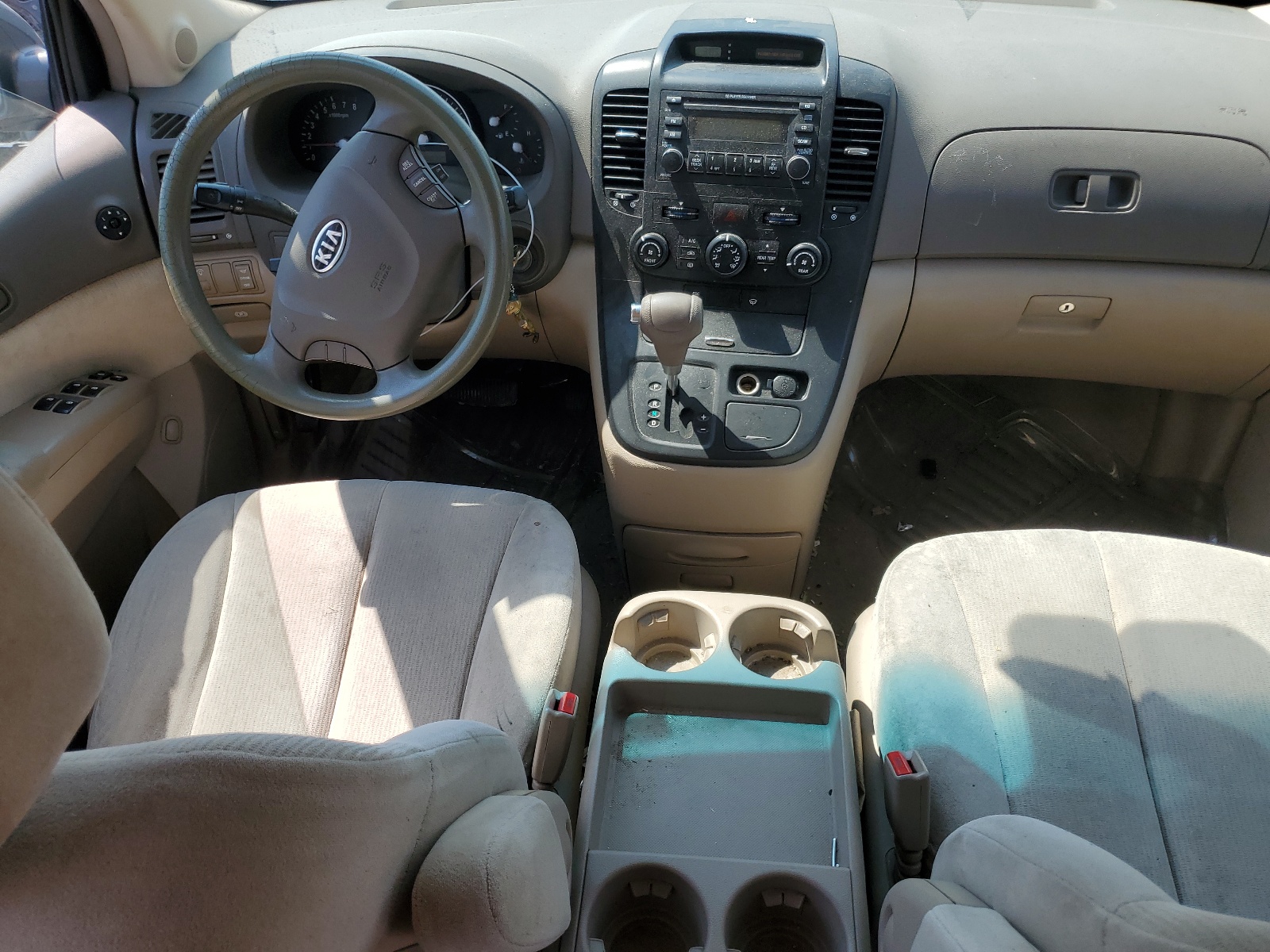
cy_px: 476
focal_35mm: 26
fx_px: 954
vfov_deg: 53.1
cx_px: 635
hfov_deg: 67.3
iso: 50
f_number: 1.5
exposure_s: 1/1250
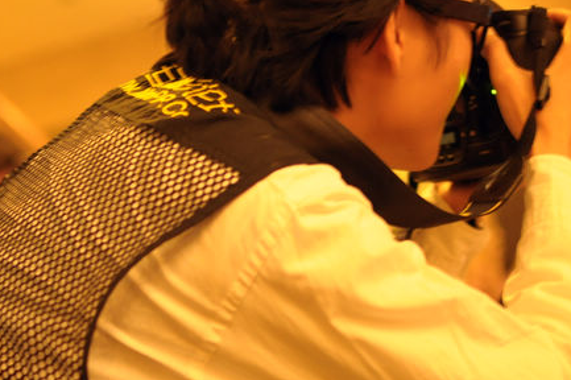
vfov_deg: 14.1
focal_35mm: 97
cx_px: 247
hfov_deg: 21.0
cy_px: 123
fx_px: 1536
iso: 800
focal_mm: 35
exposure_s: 1/4
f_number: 2
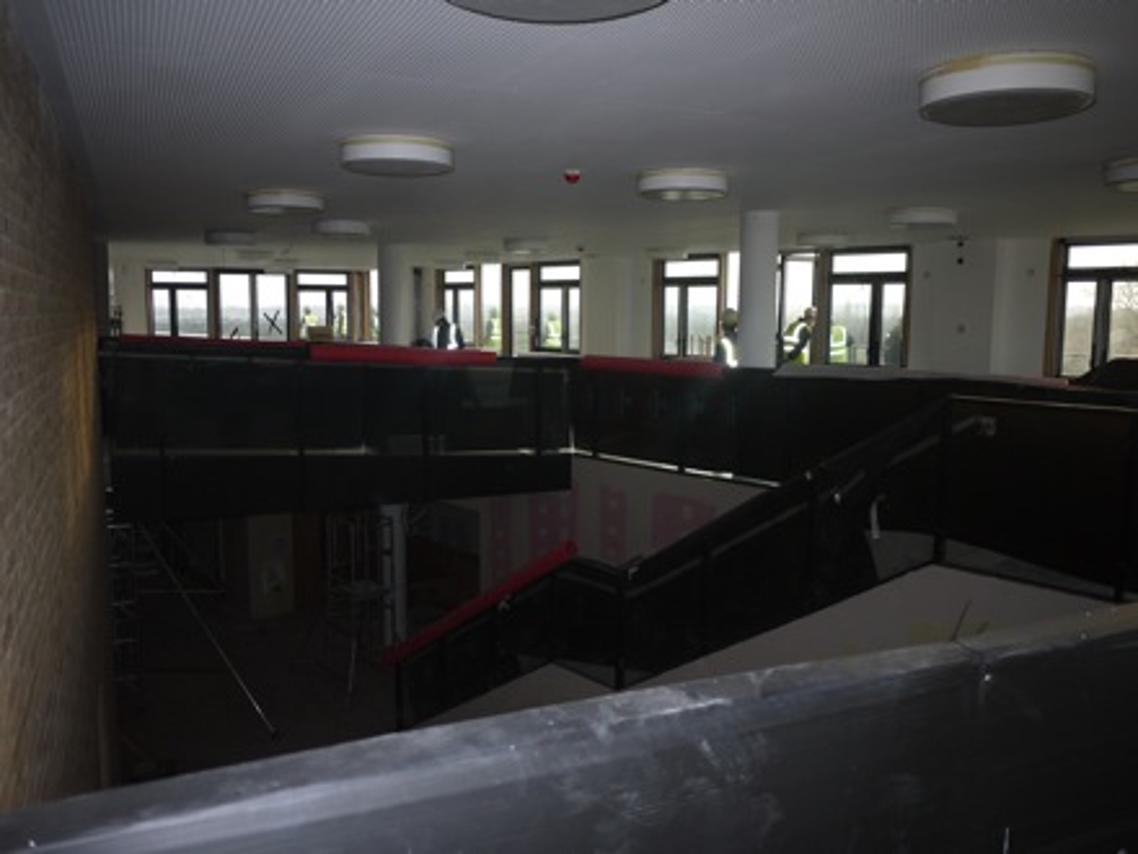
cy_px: 427
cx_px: 569
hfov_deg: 63.4
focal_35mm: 28
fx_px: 920
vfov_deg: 49.7
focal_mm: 14
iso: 100
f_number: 2.5
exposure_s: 1/125
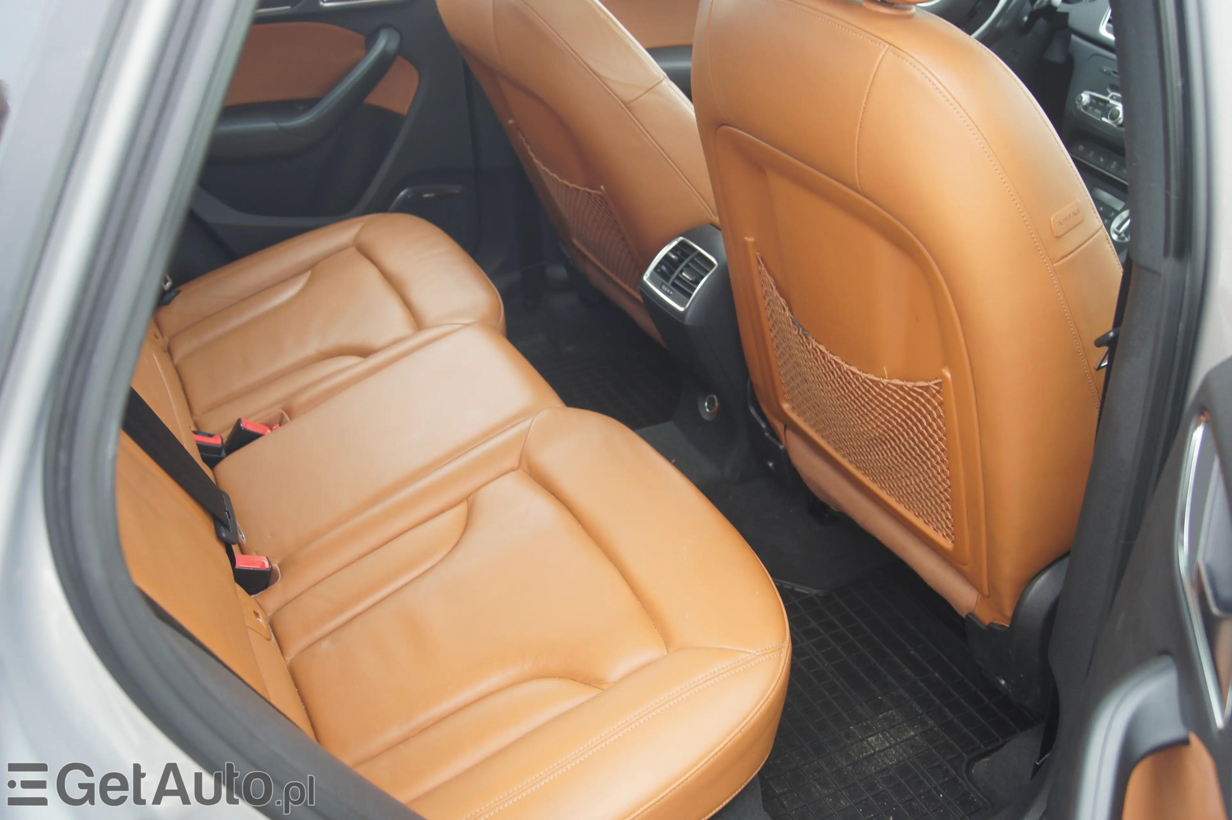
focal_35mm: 33
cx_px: 616
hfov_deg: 57.2
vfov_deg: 39.9
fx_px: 1129
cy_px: 410
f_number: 4
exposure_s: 1/40
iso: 200
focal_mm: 22
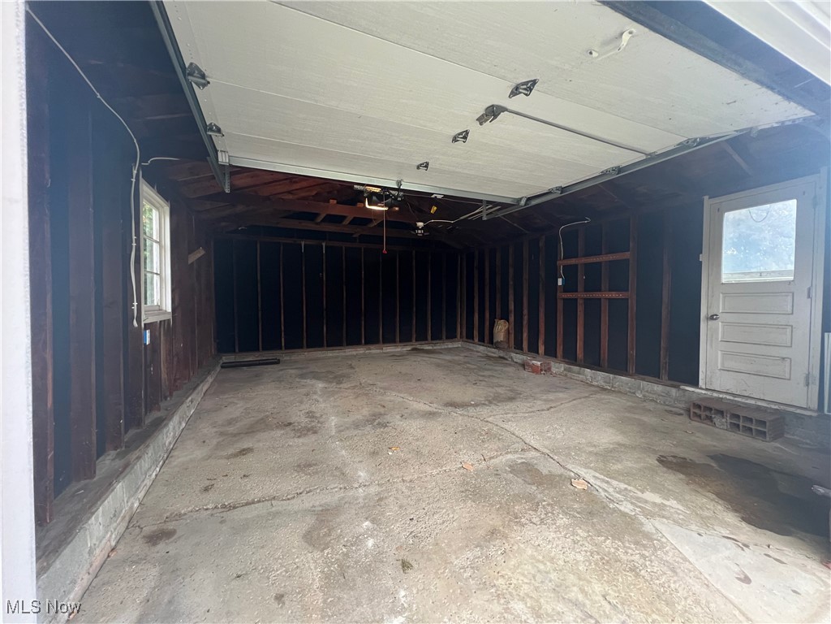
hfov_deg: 106.2
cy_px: 312
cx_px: 416
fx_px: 312
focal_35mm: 13
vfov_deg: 89.9
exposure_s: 1/60
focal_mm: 1.57
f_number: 1.8
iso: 320
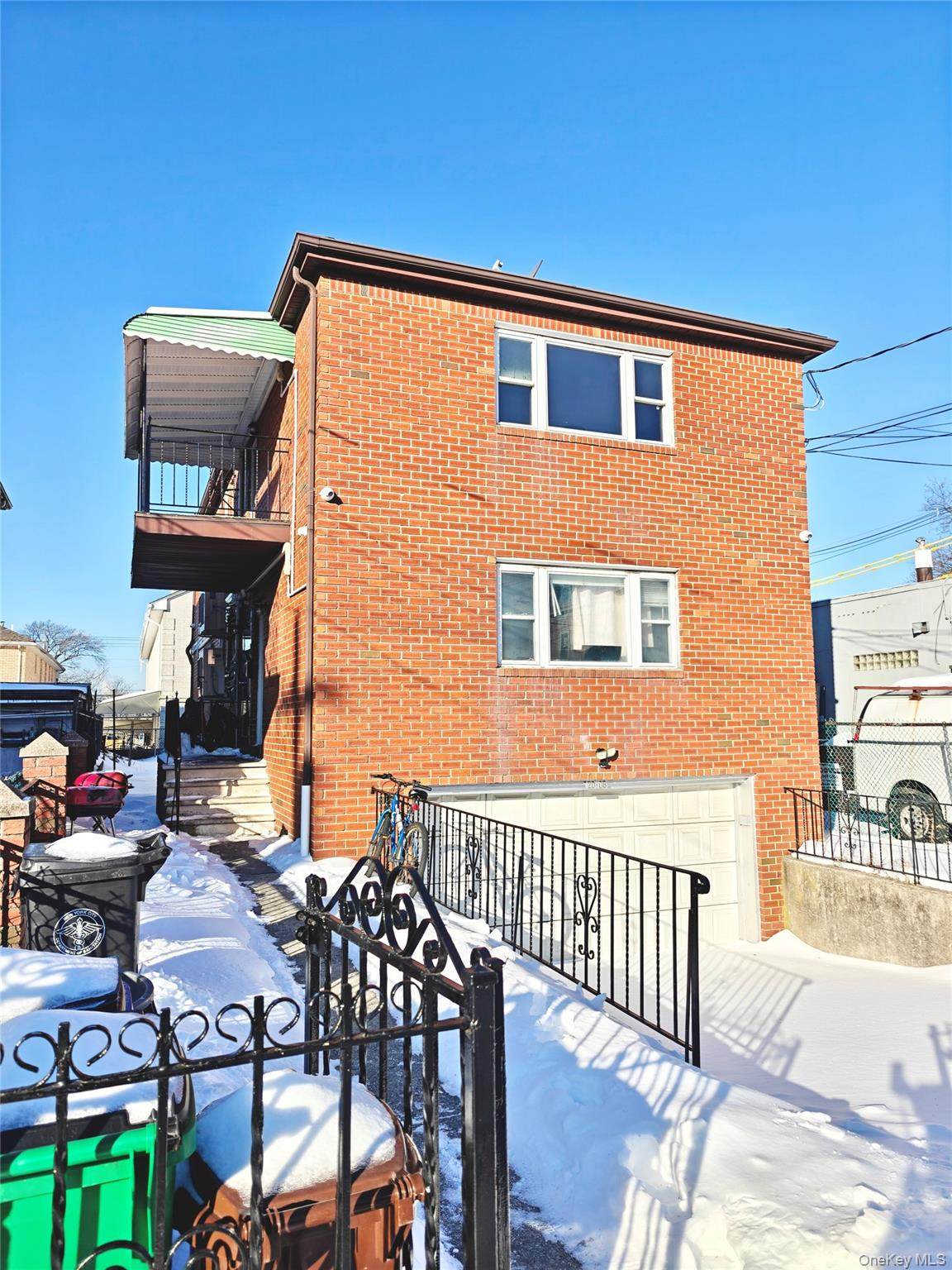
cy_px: 635
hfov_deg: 58.9
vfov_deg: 73.9
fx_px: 843
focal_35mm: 23
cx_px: 476
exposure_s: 1/1898
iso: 50
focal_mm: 6.06
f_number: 1.6
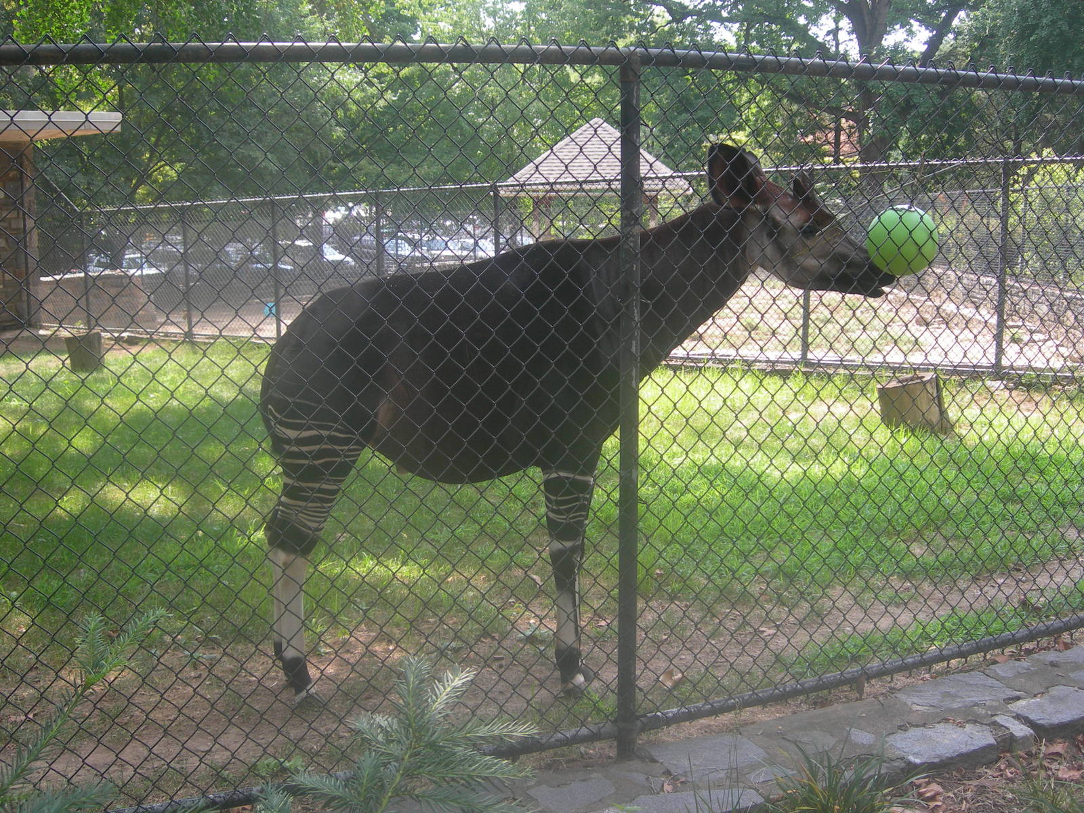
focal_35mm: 41
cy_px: 406
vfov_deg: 35.1
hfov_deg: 45.8
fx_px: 1284
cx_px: 542
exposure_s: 1/130
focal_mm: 8.5
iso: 50
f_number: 2.9
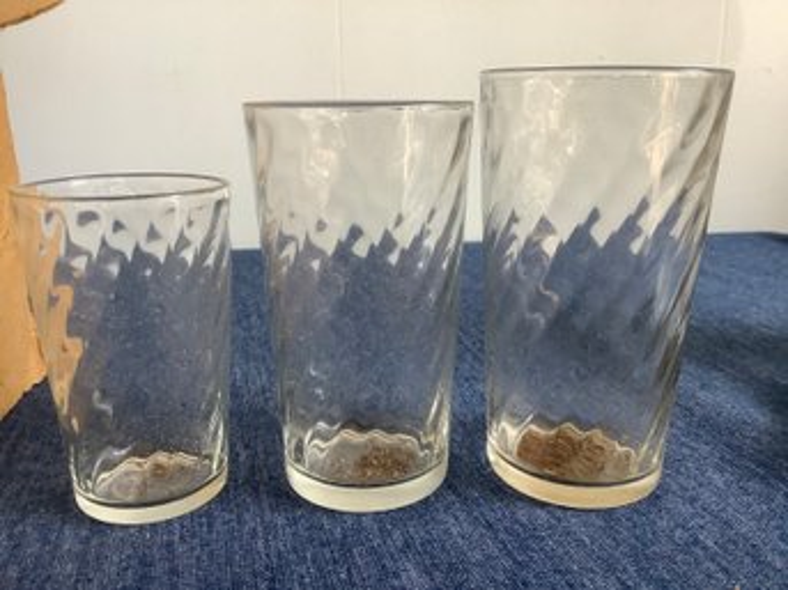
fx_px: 705
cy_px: 295
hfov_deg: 58.4
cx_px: 394
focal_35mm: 31
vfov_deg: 45.4
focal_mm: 3.3
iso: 64
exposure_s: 1/100
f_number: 2.4
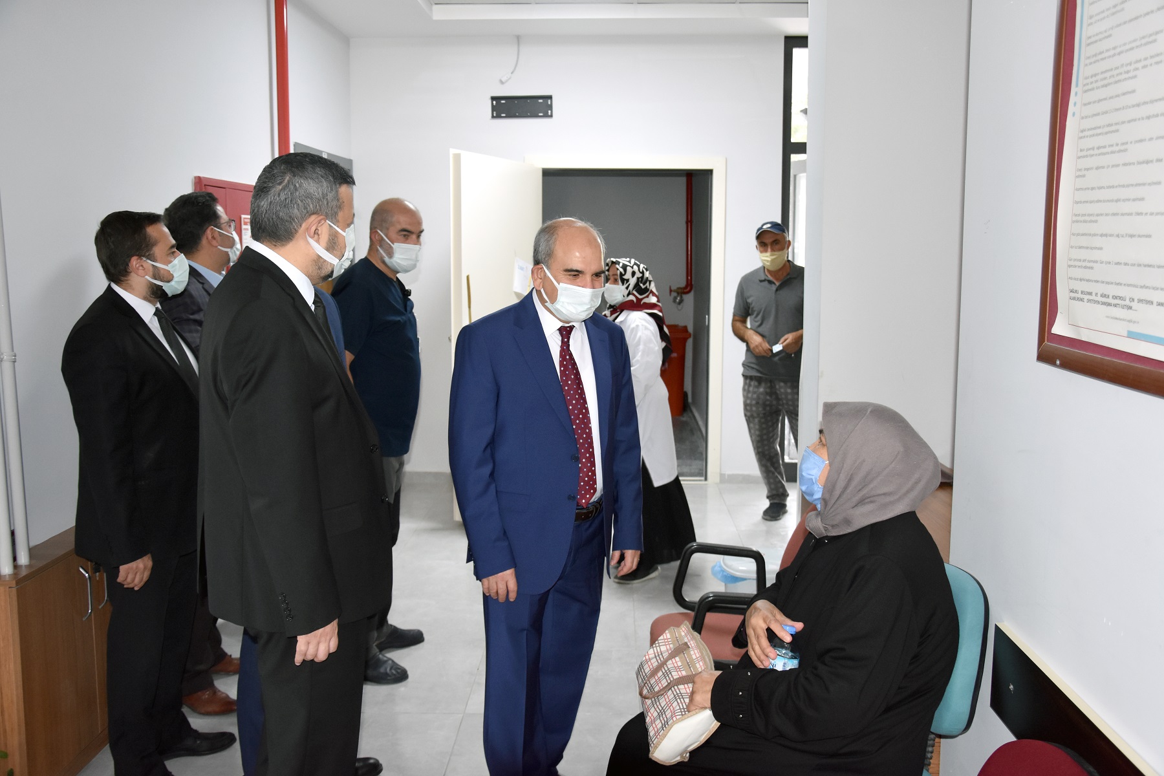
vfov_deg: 40.0
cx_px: 582
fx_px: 1067
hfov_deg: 57.2
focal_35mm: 33
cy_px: 388
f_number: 3.8
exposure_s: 1/60
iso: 1100
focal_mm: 22
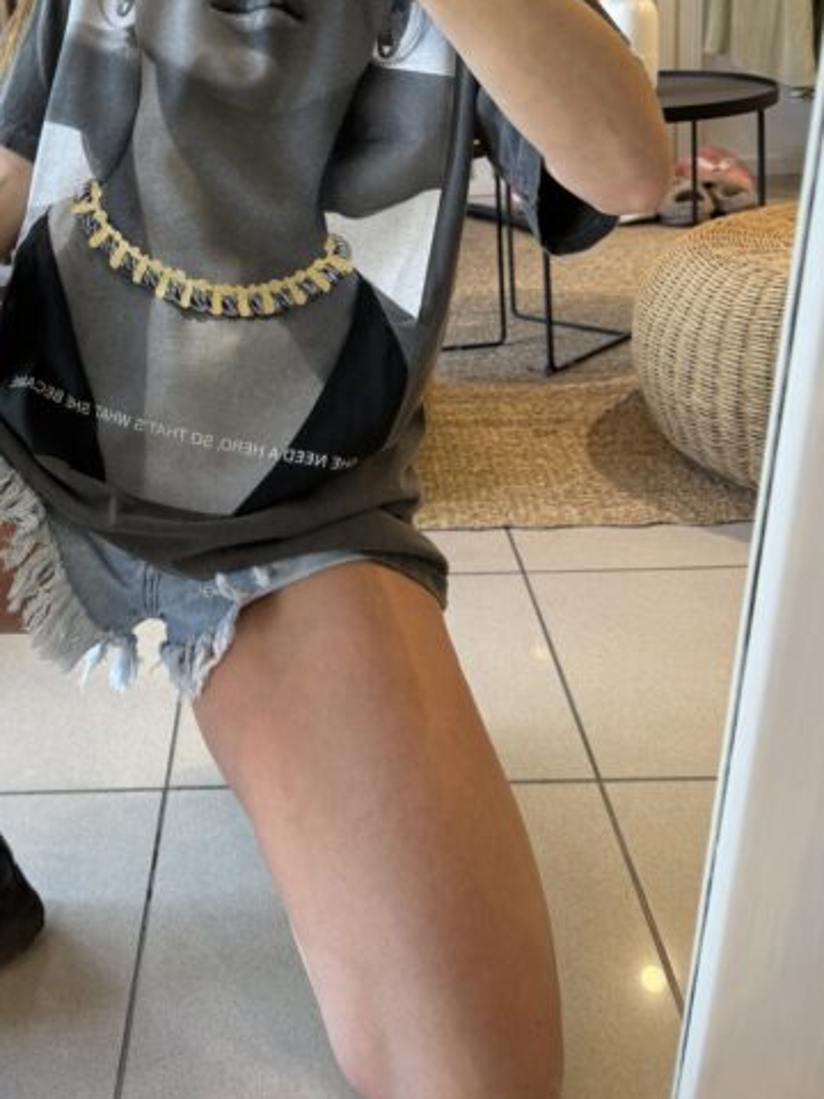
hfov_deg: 36.0
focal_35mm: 39
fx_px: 1238
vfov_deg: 46.5
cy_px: 300
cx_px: 209
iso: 100
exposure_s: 1/50
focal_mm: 6.76
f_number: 1.78
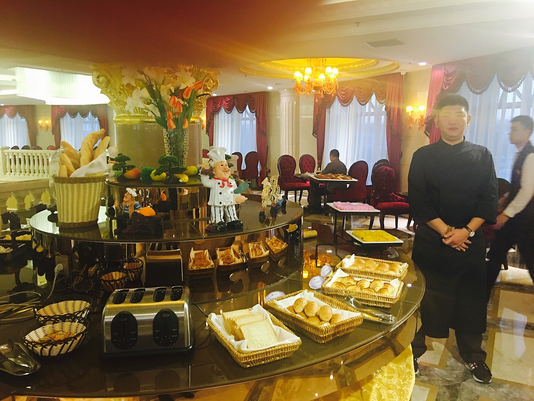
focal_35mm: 29
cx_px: 267
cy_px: 200
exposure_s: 1/10
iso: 80
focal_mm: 4.15
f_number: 2.2
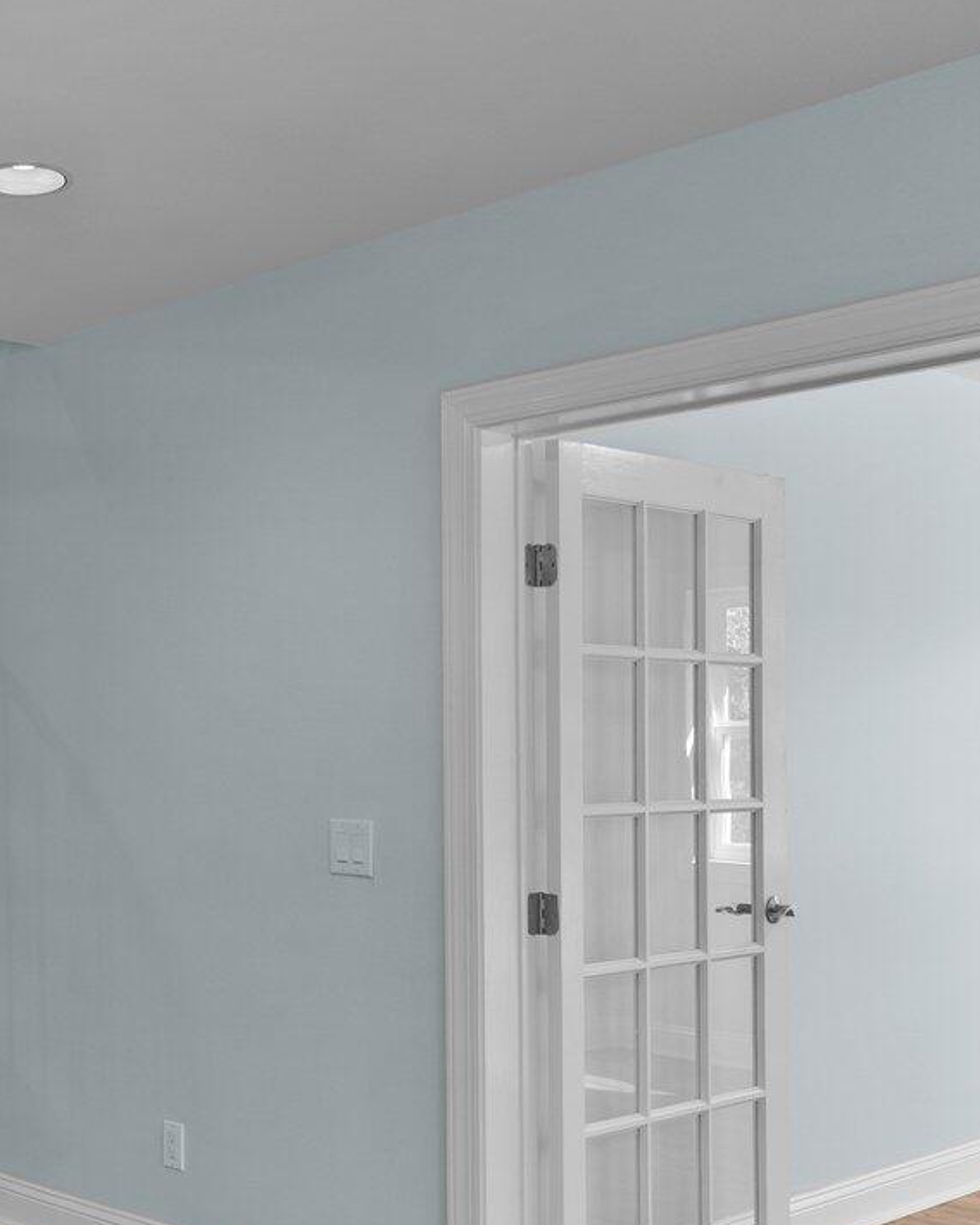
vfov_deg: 40.1
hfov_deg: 31.1
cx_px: 81
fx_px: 1668
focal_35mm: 46
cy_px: 767
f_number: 5.6
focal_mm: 17
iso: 125
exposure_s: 1/2.5
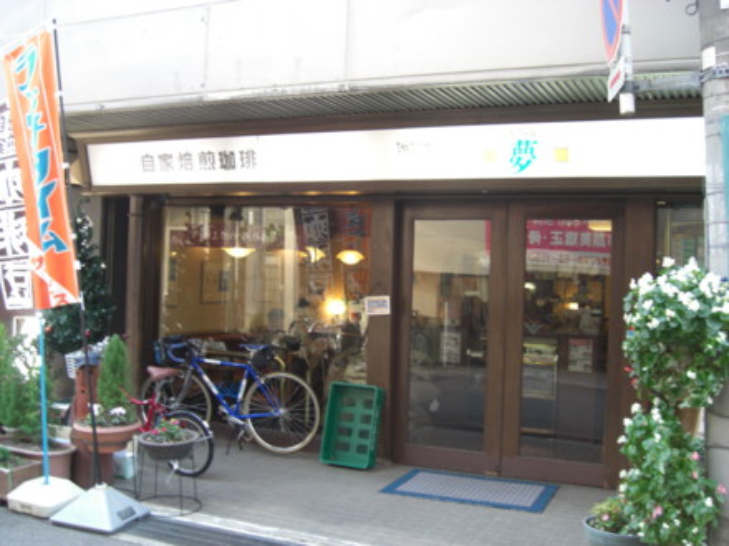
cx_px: 364
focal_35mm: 38
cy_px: 273
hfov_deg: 49.0
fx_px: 800
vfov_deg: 37.7
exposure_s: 1/60
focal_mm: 7.9
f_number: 2.8
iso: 200
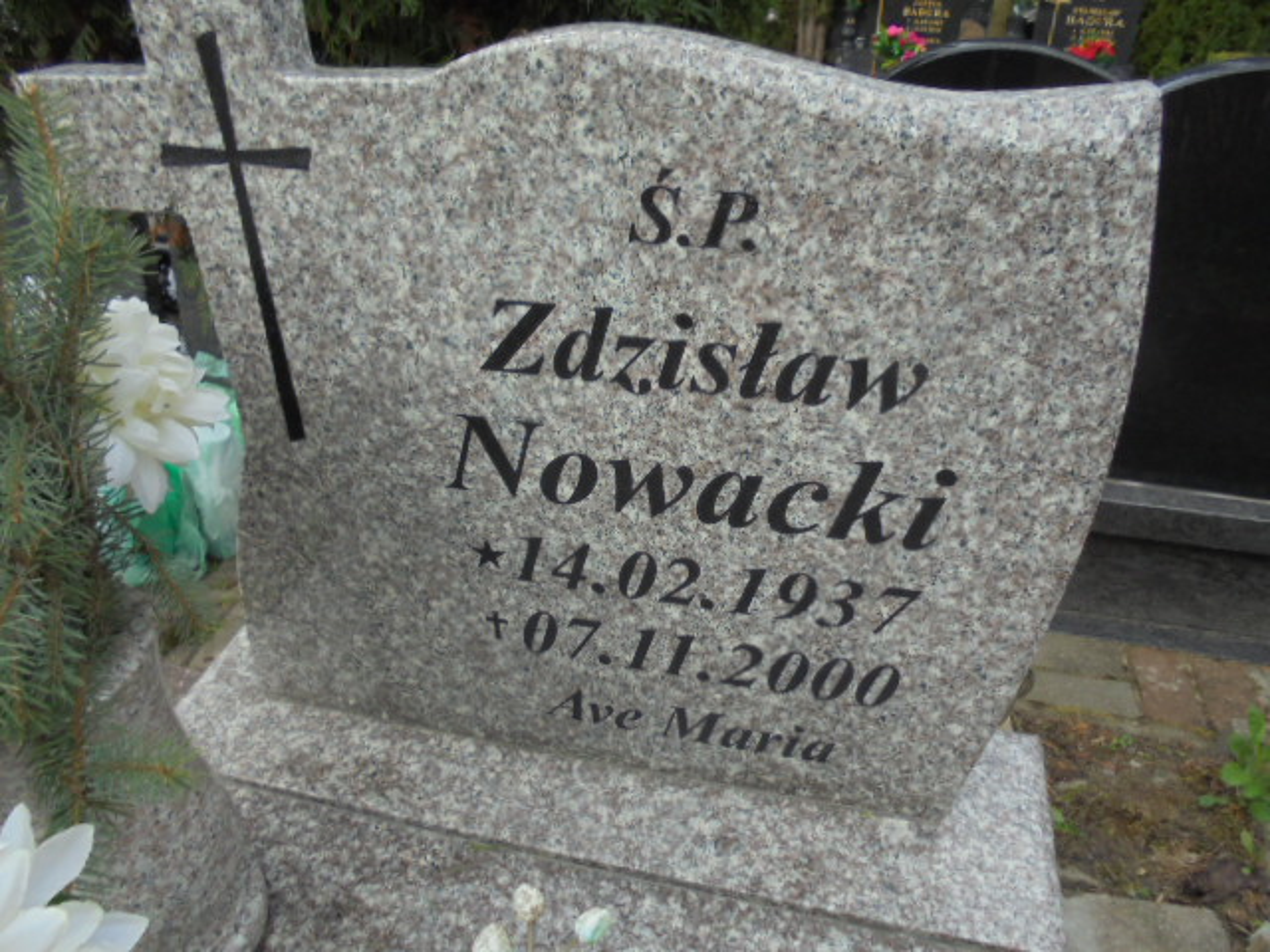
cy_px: 476
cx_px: 635
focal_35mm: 26
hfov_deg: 67.3
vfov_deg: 53.1
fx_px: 954
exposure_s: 1/400
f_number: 3.5
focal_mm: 4.6
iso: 100
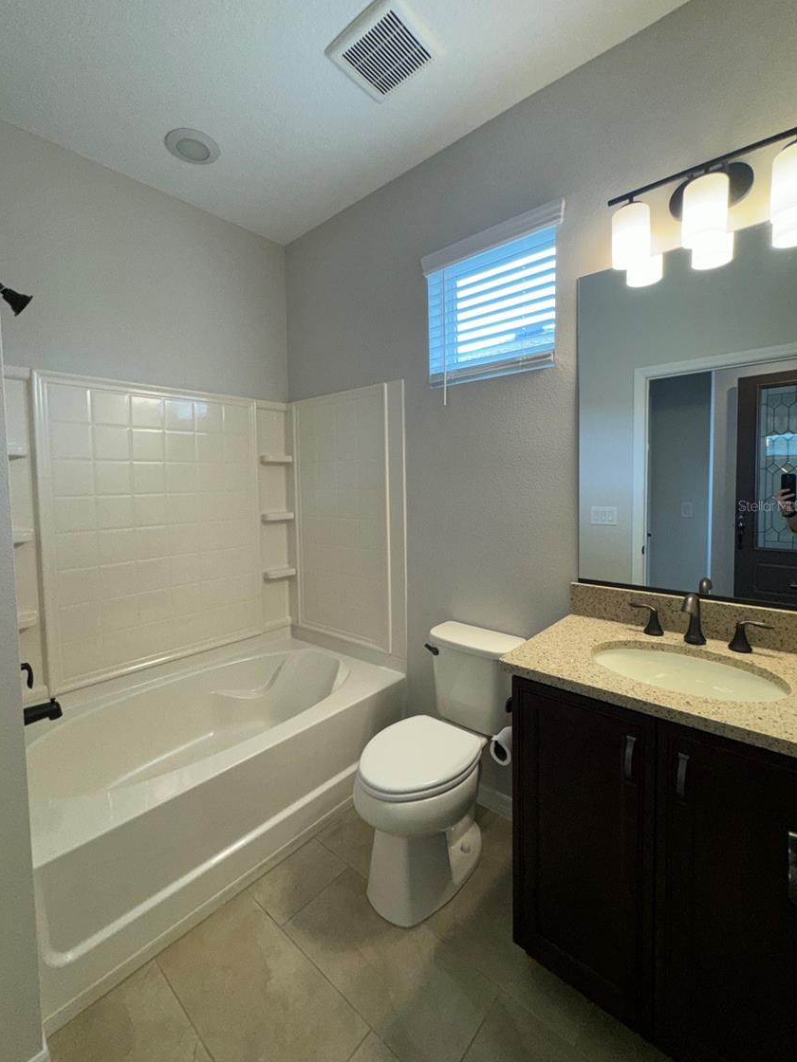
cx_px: 379
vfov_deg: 98.1
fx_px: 460
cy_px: 505
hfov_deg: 81.7
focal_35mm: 15
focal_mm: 2.22
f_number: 2.2
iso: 160
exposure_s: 1/120
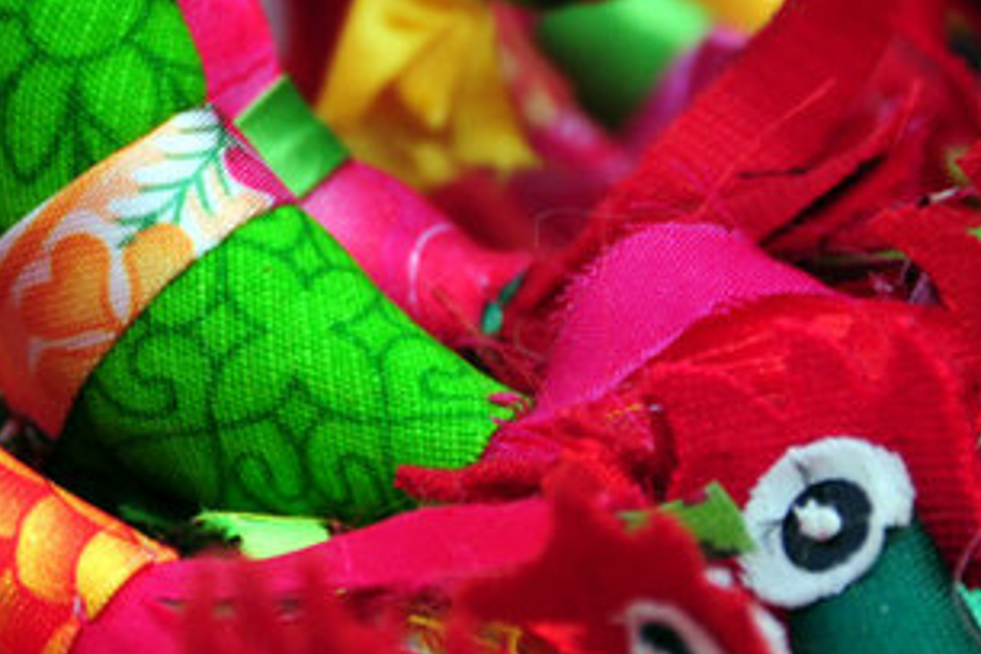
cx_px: 99
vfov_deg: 1.6
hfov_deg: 2.3
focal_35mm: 881
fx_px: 24005
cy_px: 51
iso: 200
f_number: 7.1
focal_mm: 200
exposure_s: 1/200
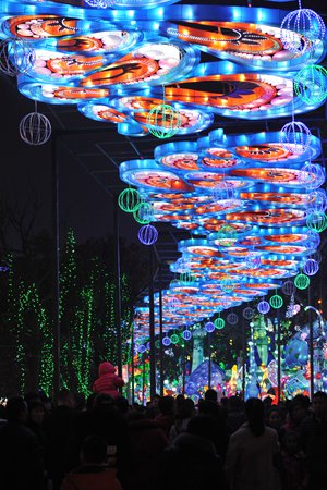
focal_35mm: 70
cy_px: 245
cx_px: 164
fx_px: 954
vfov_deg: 28.8
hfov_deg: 19.5
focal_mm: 70
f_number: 5.6
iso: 1600
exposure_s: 1/100
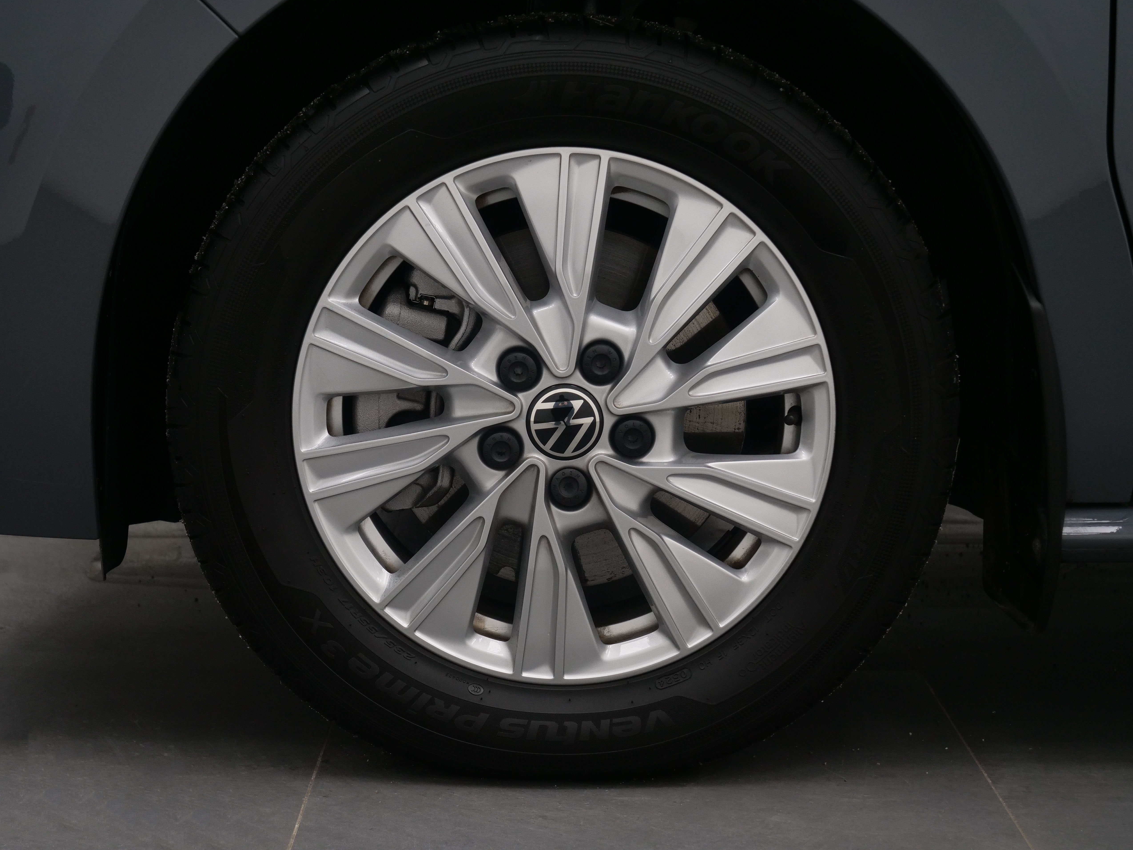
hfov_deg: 30.7
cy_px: 421
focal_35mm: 63
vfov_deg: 23.3
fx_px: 2062
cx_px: 562
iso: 800
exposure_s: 1/320
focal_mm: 31
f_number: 4
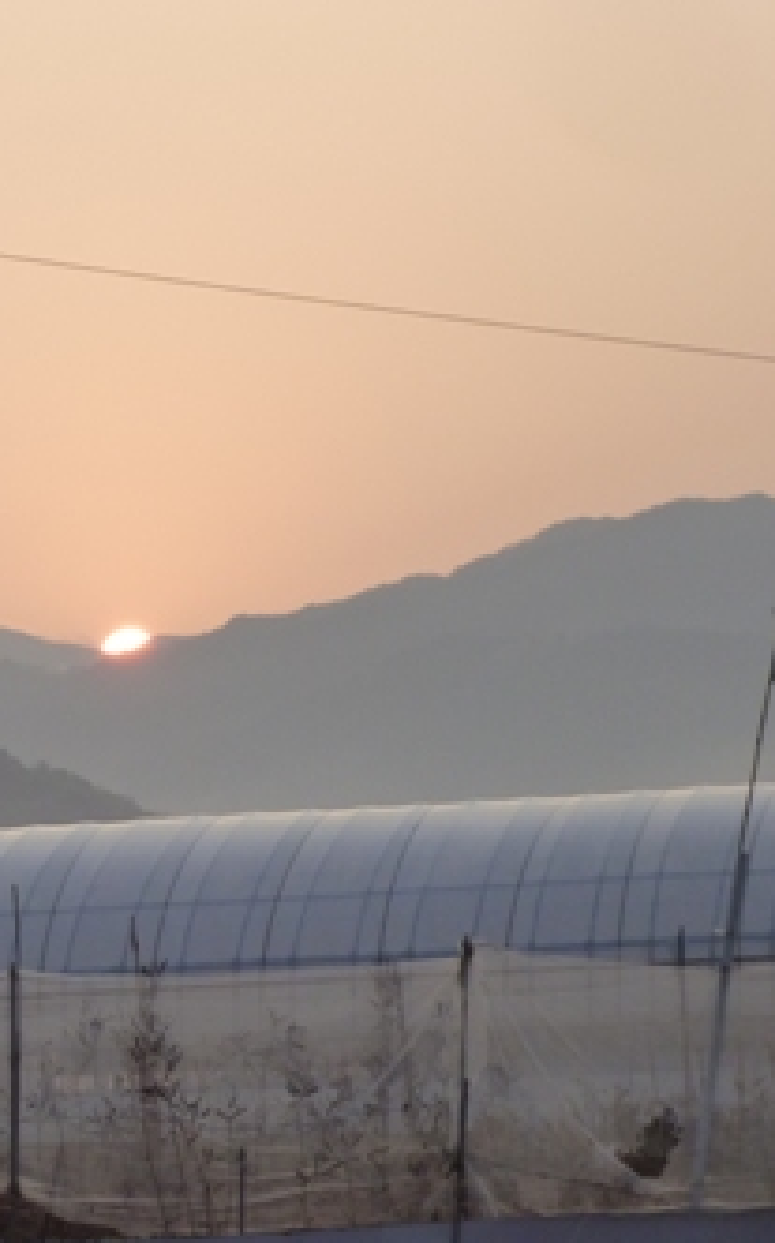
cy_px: 648
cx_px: 7
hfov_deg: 7.0
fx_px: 6297
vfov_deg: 11.3
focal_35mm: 186
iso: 160
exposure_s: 1/80
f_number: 6.5
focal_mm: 20
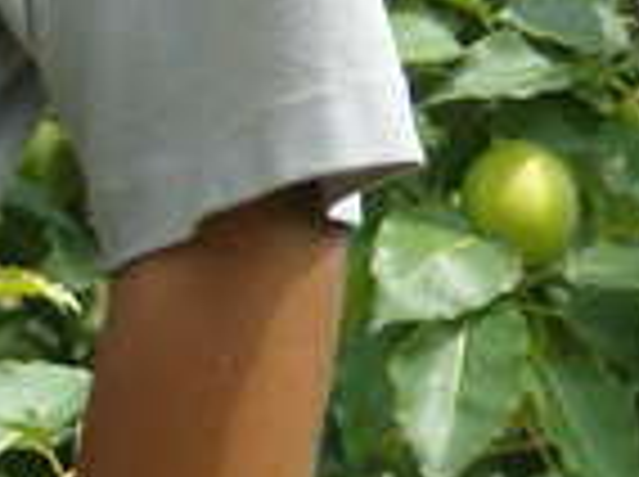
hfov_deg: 2.4
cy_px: -1192
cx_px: -1058
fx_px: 15019
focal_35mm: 815
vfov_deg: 1.8
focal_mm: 23.3
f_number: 3.7
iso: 80
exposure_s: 1/500
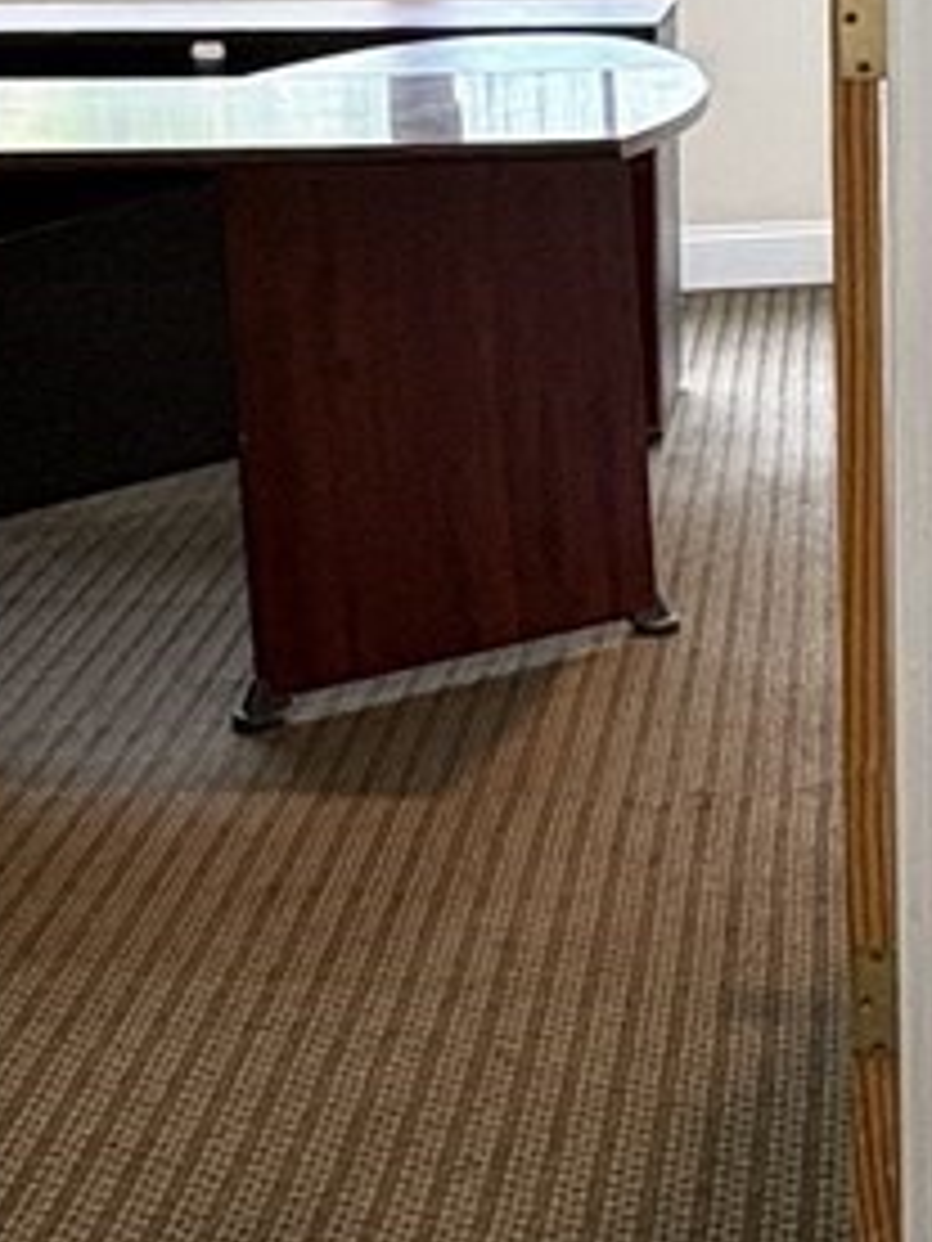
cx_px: 581
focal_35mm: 78
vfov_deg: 24.5
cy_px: 216
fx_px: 2800
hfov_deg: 18.9
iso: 160
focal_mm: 2.22
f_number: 2.2
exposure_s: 1/60
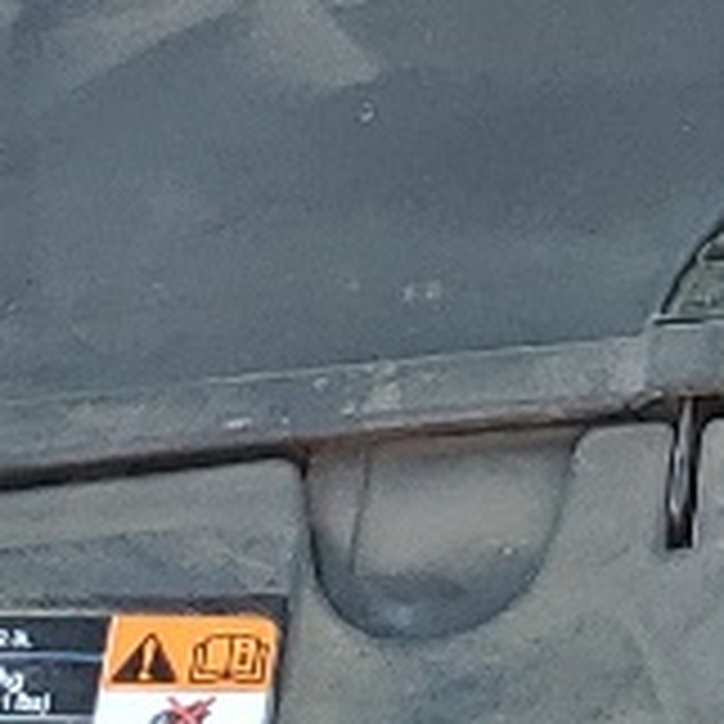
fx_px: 5395
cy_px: -436
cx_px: 1286
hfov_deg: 7.5
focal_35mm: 228
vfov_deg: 7.5
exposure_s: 1/294
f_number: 1.5
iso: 50
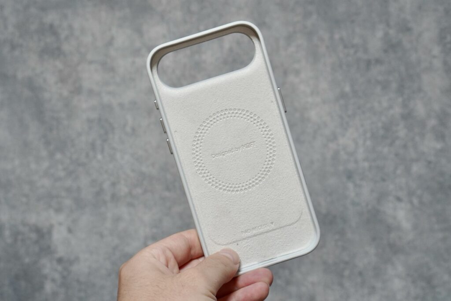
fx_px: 658
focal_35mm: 52
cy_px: 150
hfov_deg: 37.8
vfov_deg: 25.8
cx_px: 226
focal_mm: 35
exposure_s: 1/60
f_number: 5.6
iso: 800
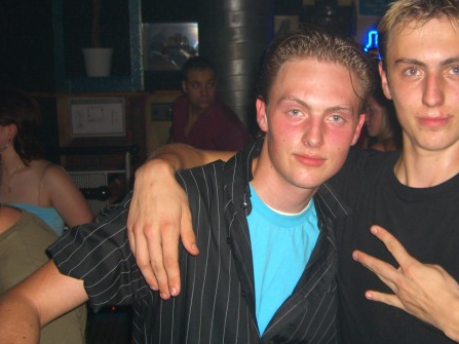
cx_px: 304
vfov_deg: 28.5
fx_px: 676
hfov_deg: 37.1
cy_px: 161
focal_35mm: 51
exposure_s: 1/60
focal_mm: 7.9
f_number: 2.8
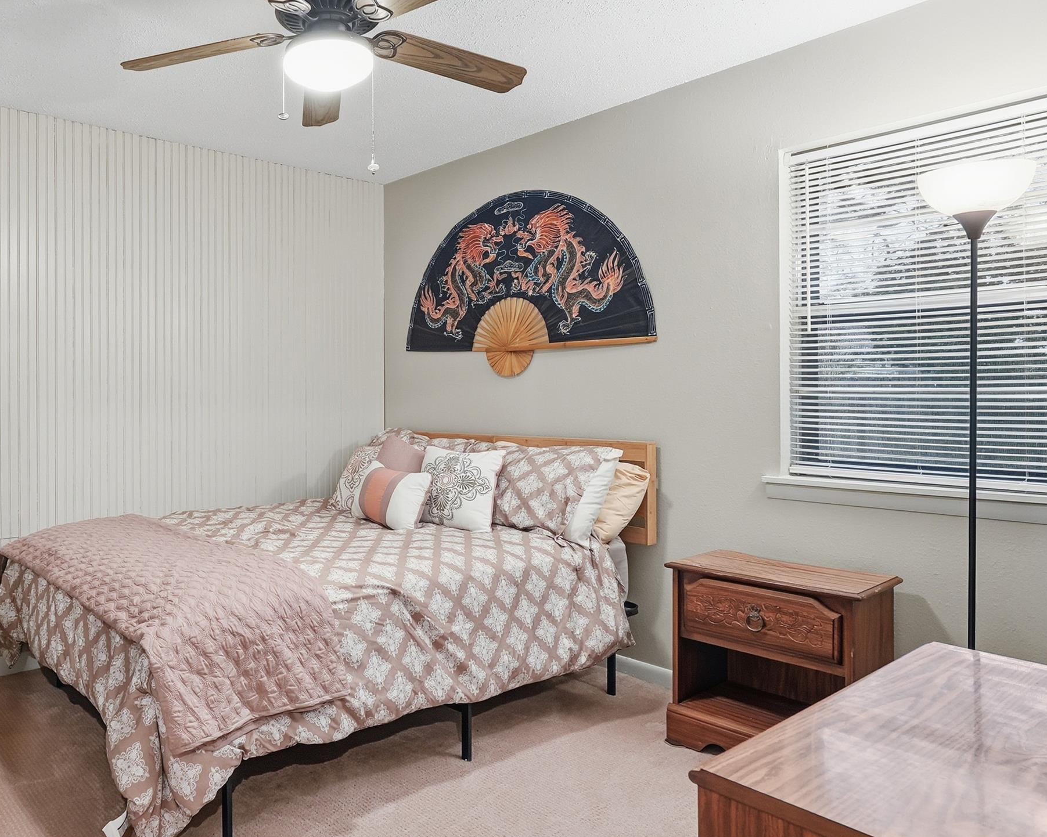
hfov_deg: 65.8
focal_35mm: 25
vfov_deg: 56.8
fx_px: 775
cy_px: 395
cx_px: 327
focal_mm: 16
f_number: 9
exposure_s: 1/13
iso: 250
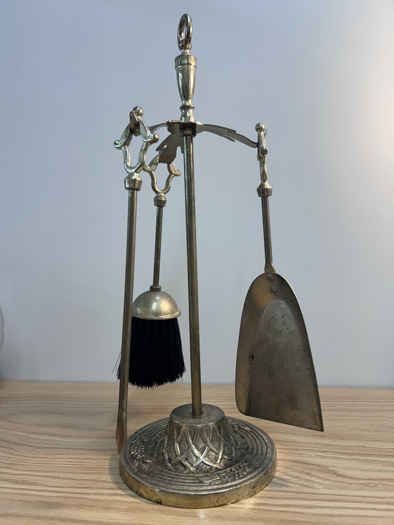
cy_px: 262
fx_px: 395
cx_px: 197
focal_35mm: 26
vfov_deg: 67.3
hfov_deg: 53.1
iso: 64
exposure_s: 1/120
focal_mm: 5.7
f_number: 1.5
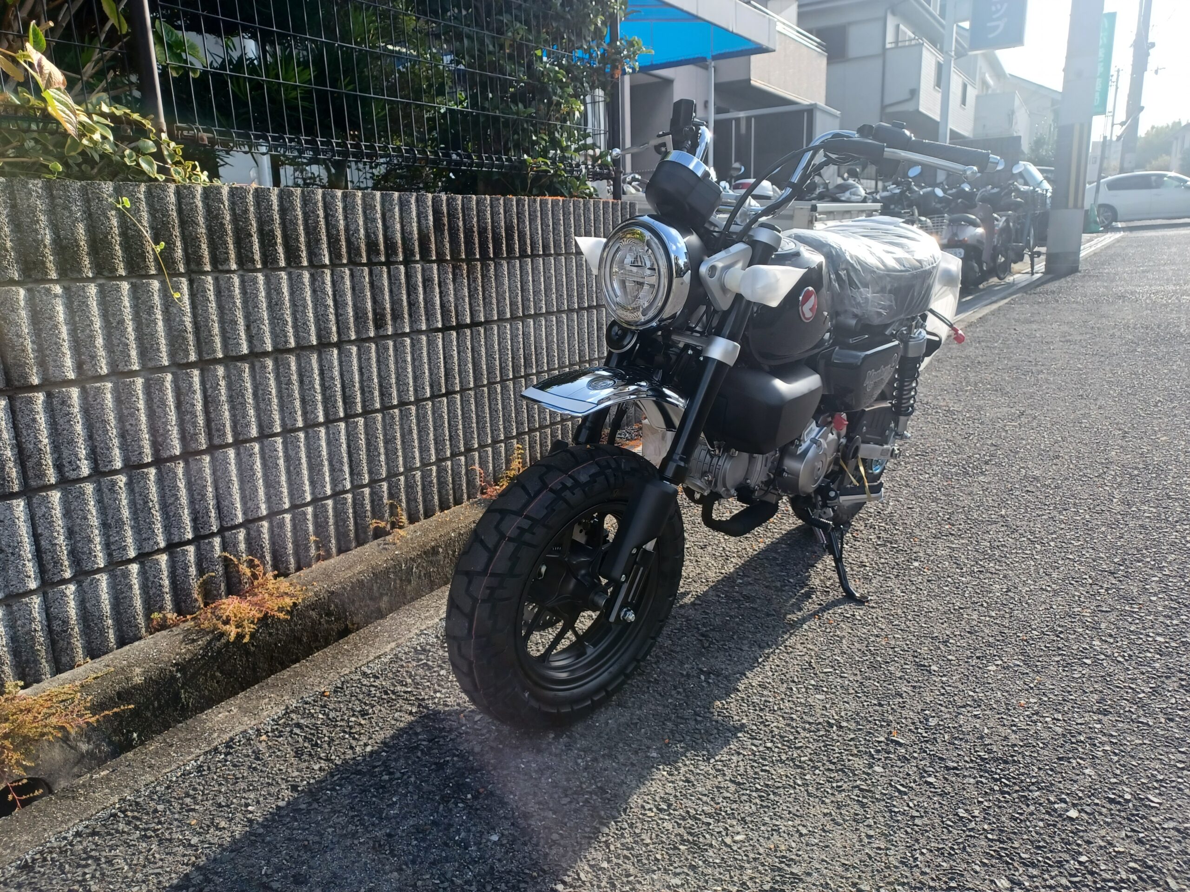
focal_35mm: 25
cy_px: 446
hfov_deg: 69.4
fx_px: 859
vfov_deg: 54.9
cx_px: 595
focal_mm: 4.6
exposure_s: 1/121
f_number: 1.8
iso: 32
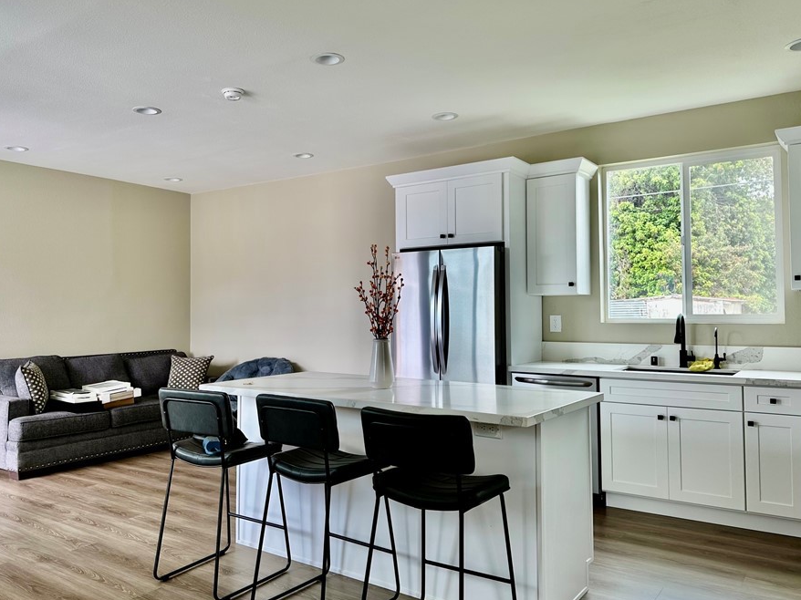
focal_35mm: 28
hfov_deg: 63.4
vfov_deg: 49.7
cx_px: 370
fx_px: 648
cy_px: 297
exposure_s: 1/121
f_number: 1.78
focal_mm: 6.86
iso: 64
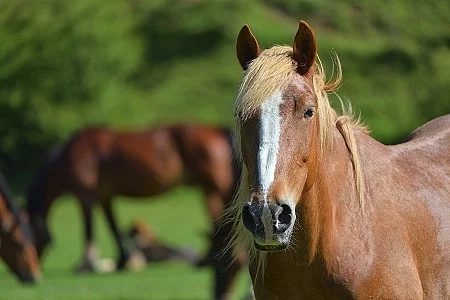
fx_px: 3750
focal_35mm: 300
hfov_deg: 6.9
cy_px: 150
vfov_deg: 4.6
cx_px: 225
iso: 100
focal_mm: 300
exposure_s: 1/1600
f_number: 4
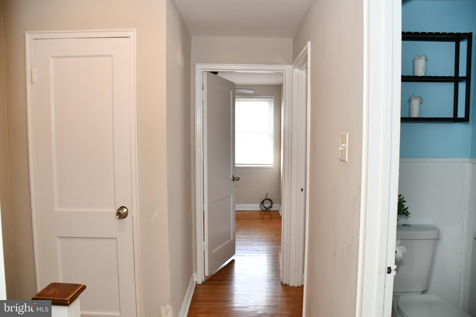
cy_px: 158
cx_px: 238
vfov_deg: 47.9
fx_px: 357
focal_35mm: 27
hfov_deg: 67.4
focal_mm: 18
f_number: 4
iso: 360
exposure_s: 1/60
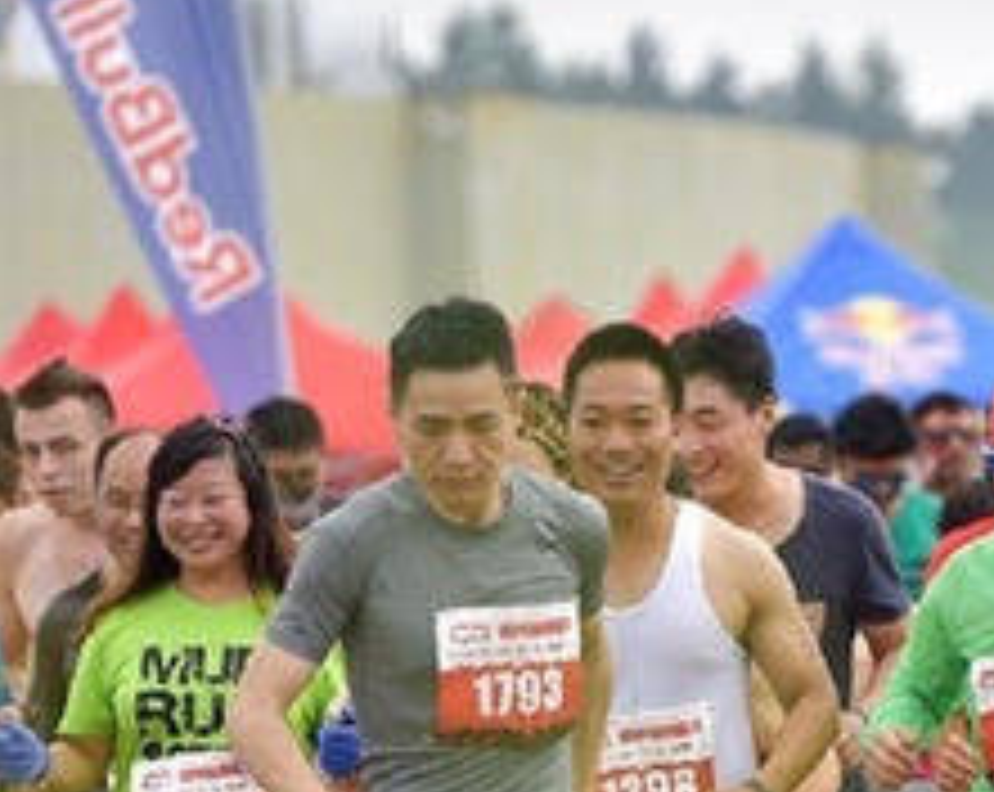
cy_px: 677
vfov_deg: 4.6
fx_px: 9750
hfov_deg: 5.8
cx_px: 990
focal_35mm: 332
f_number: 2.8
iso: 64
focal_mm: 145
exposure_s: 1/640
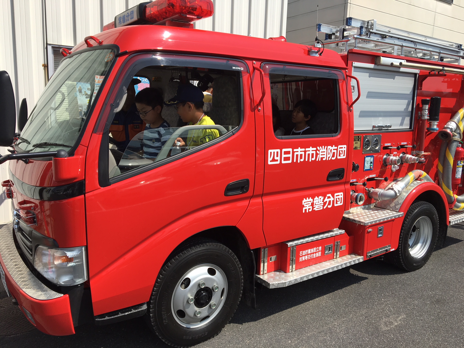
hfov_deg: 61.7
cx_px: 232
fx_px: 389
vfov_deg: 48.2
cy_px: 174
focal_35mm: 29
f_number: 2.2
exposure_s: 1/1637
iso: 25
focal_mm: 4.15
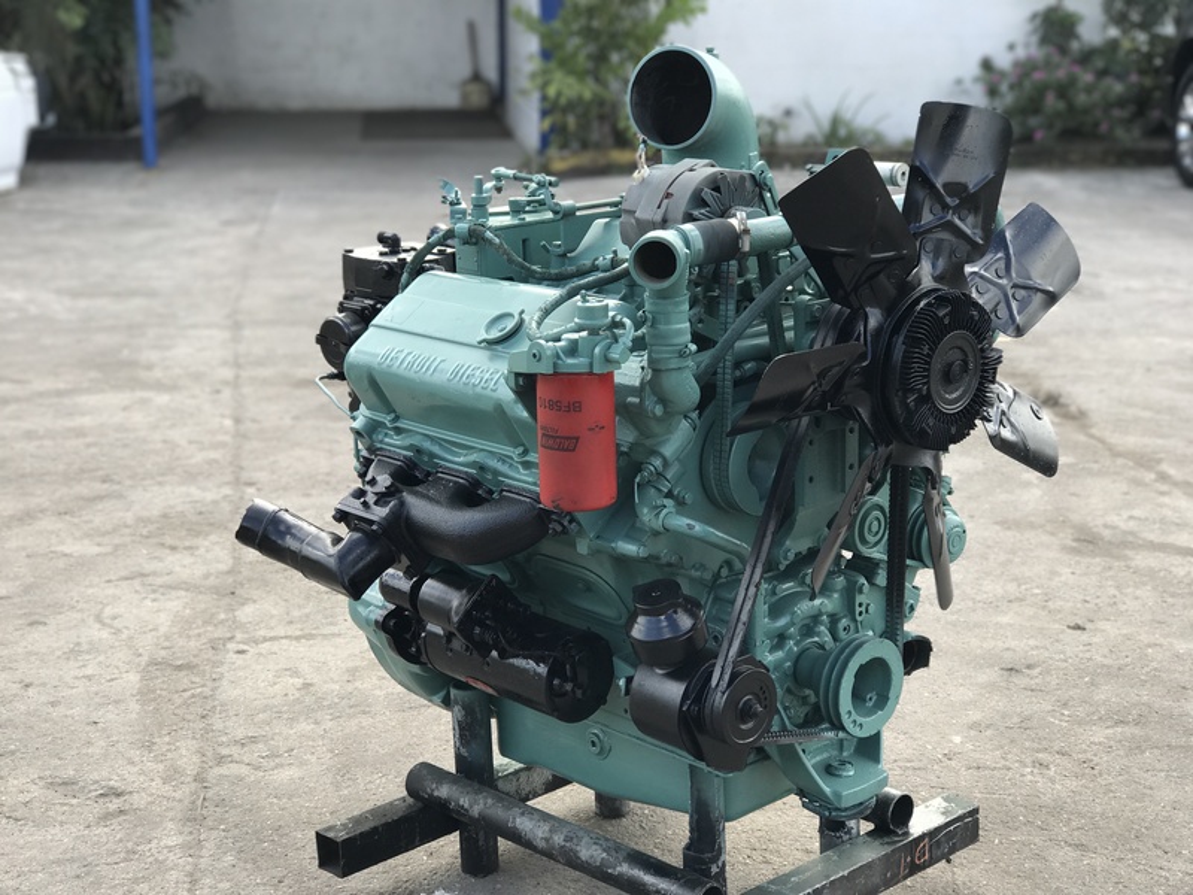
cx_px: 596
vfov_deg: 25.7
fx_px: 1964
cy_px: 448
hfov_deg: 33.8
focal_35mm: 57
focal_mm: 6.6
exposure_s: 1/174
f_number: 2.8
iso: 20
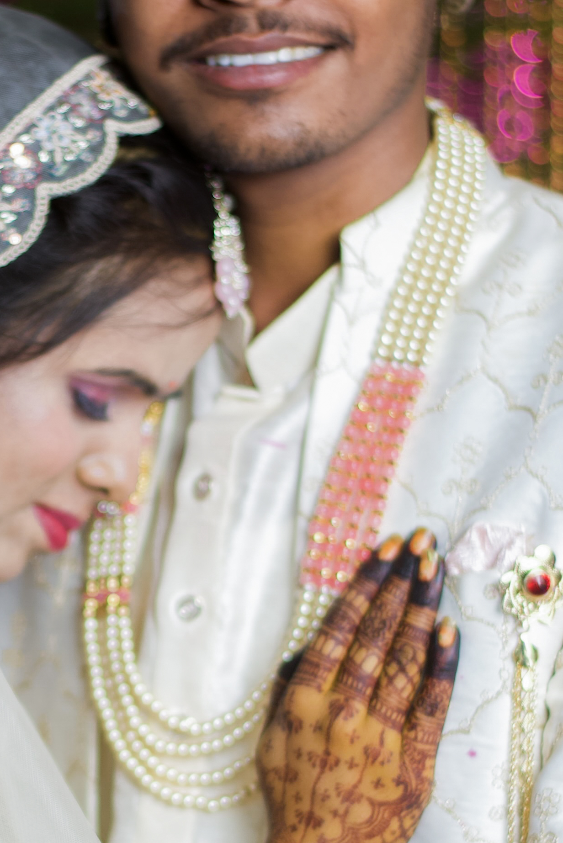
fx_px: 3819
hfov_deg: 8.4
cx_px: 95
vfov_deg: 12.5
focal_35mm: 163
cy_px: 709
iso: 100
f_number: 2
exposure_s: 1/160
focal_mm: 50
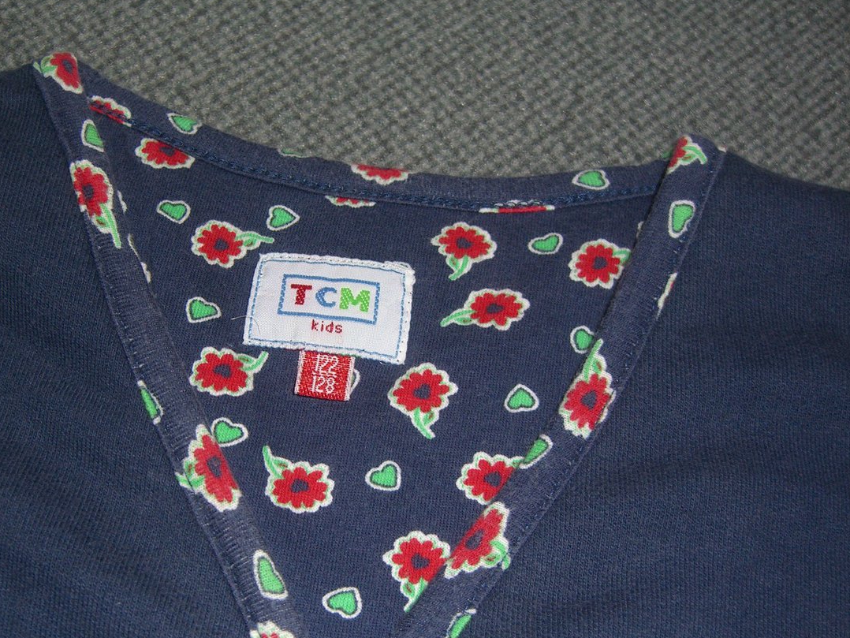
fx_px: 1154
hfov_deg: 40.2
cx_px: 332
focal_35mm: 47
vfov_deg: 30.8
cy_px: 375
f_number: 2.8
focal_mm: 7.9
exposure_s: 1/60
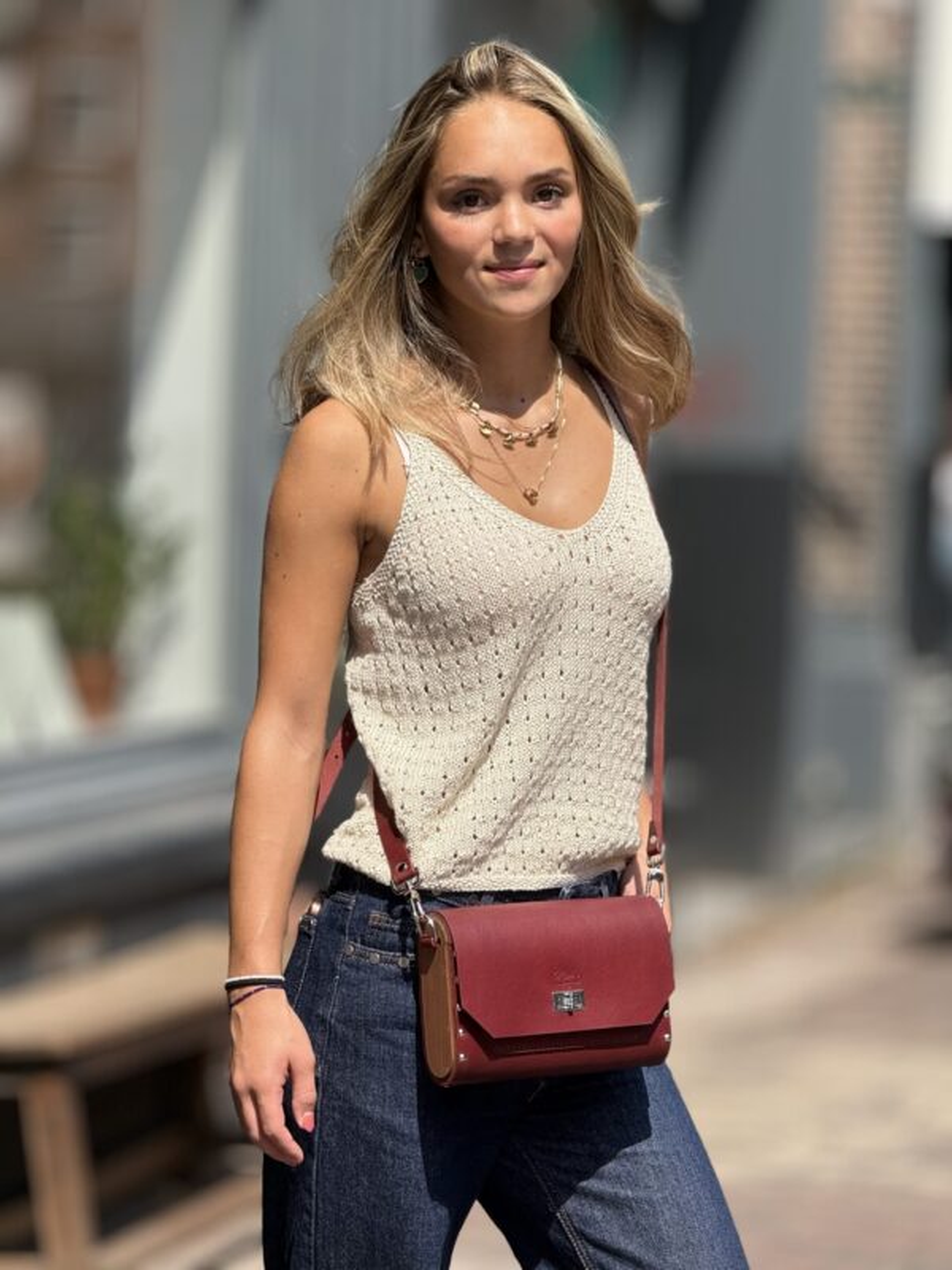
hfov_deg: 12.3
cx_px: 476
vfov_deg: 16.4
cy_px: 635
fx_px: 4400
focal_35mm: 120
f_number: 2.8
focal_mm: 15.66
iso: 50
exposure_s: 1/963
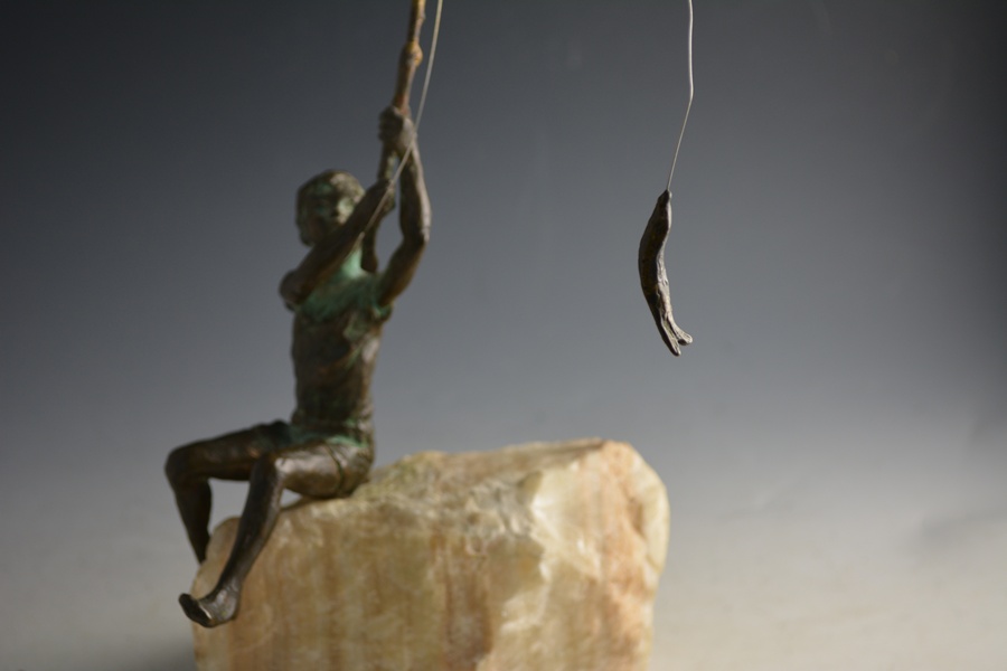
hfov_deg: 29.9
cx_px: 504
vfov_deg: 20.2
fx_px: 1888
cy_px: 336
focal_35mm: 68
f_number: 5.6
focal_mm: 45
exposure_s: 1/125
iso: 250
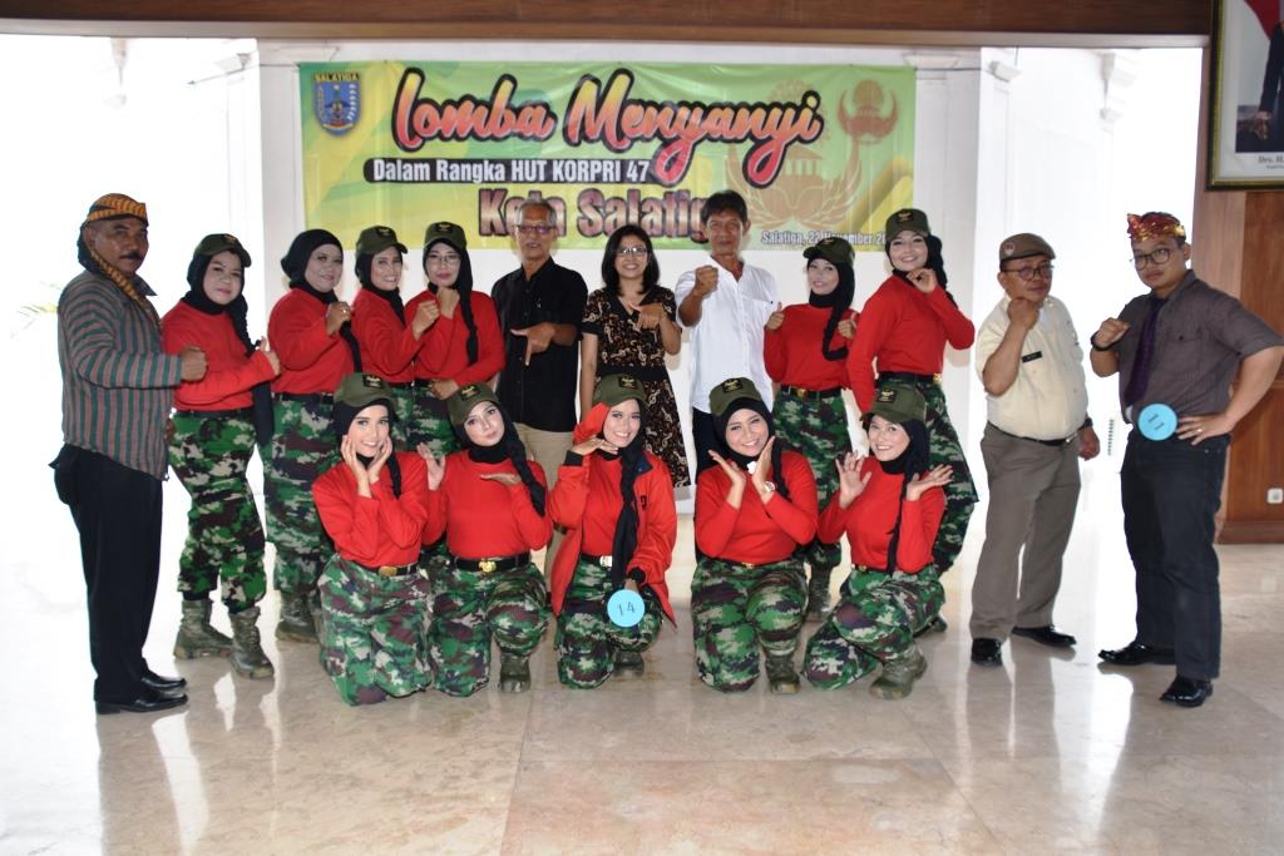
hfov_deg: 59.5
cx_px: 642
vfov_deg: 41.7
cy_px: 428
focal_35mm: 32
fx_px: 1124
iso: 200
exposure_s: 1/80
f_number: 4.5
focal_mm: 21
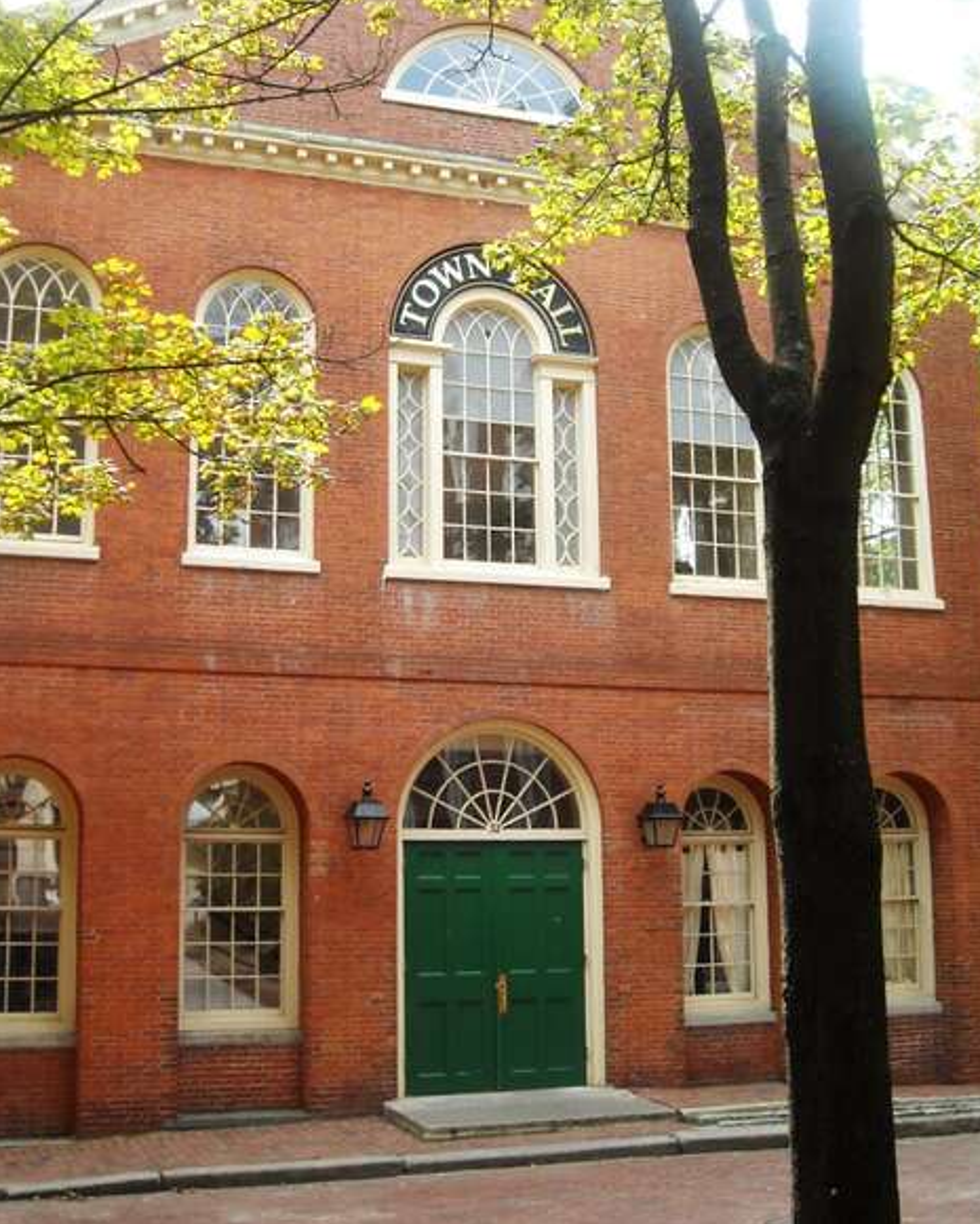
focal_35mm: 47
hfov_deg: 32.1
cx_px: 523
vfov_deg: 39.4
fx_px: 1704
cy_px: 491
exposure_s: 1/125
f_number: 2.8
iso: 64
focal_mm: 5.7
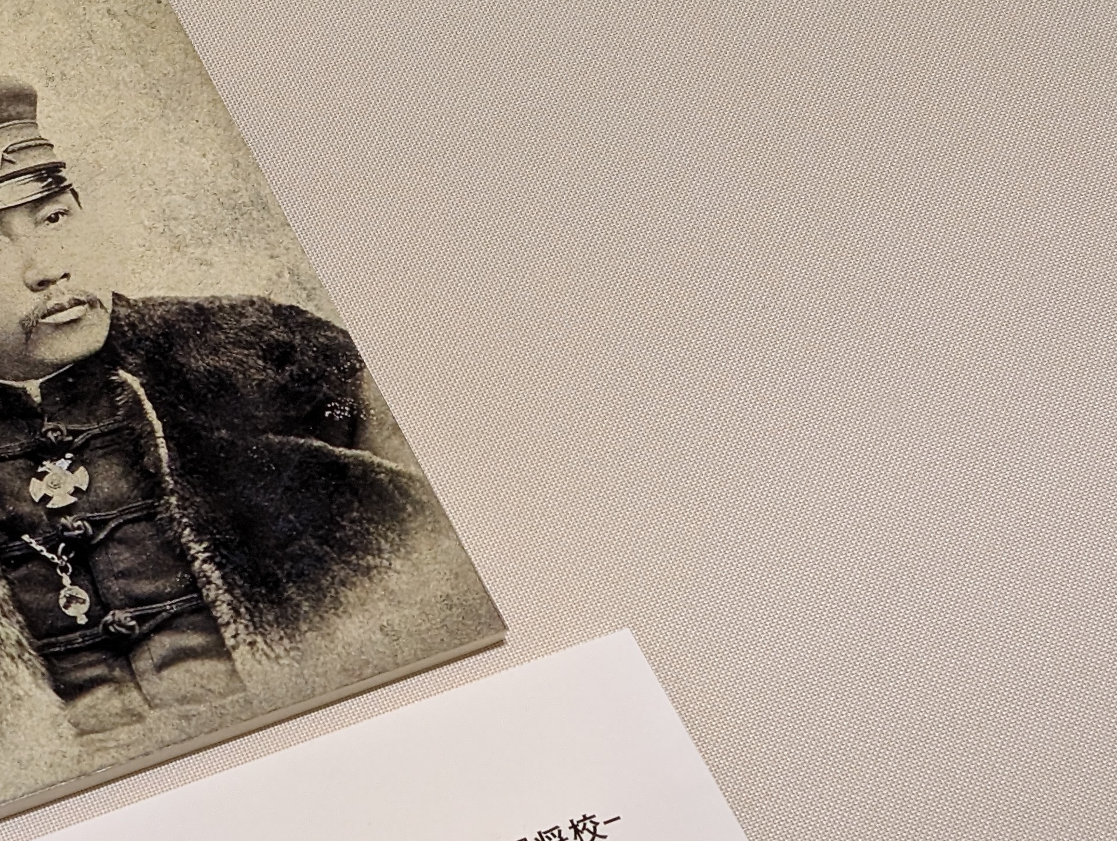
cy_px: 743
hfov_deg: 20.9
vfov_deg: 15.8
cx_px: 331
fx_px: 3005
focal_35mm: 93
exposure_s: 1/24
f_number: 1.68
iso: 158
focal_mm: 6.9
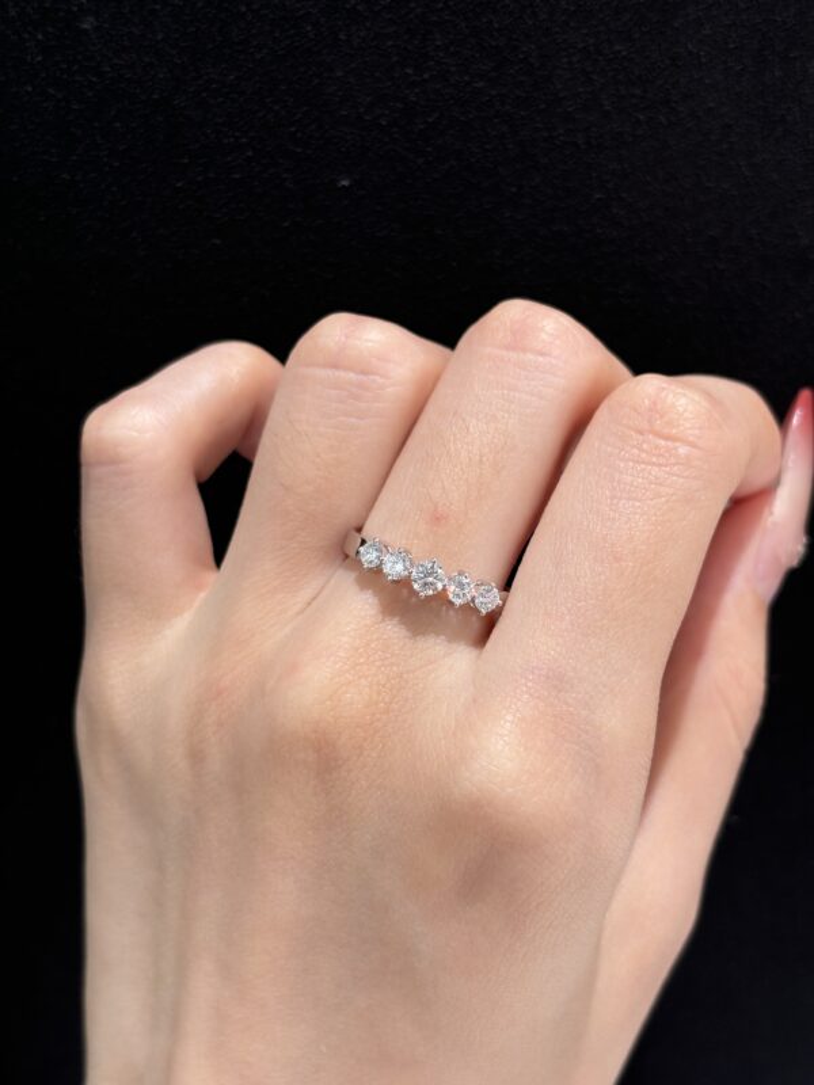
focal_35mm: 52
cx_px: 407
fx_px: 1630
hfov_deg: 28.0
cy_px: 542
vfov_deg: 36.8
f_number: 1.6
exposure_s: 1/100
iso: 25
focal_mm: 5.96
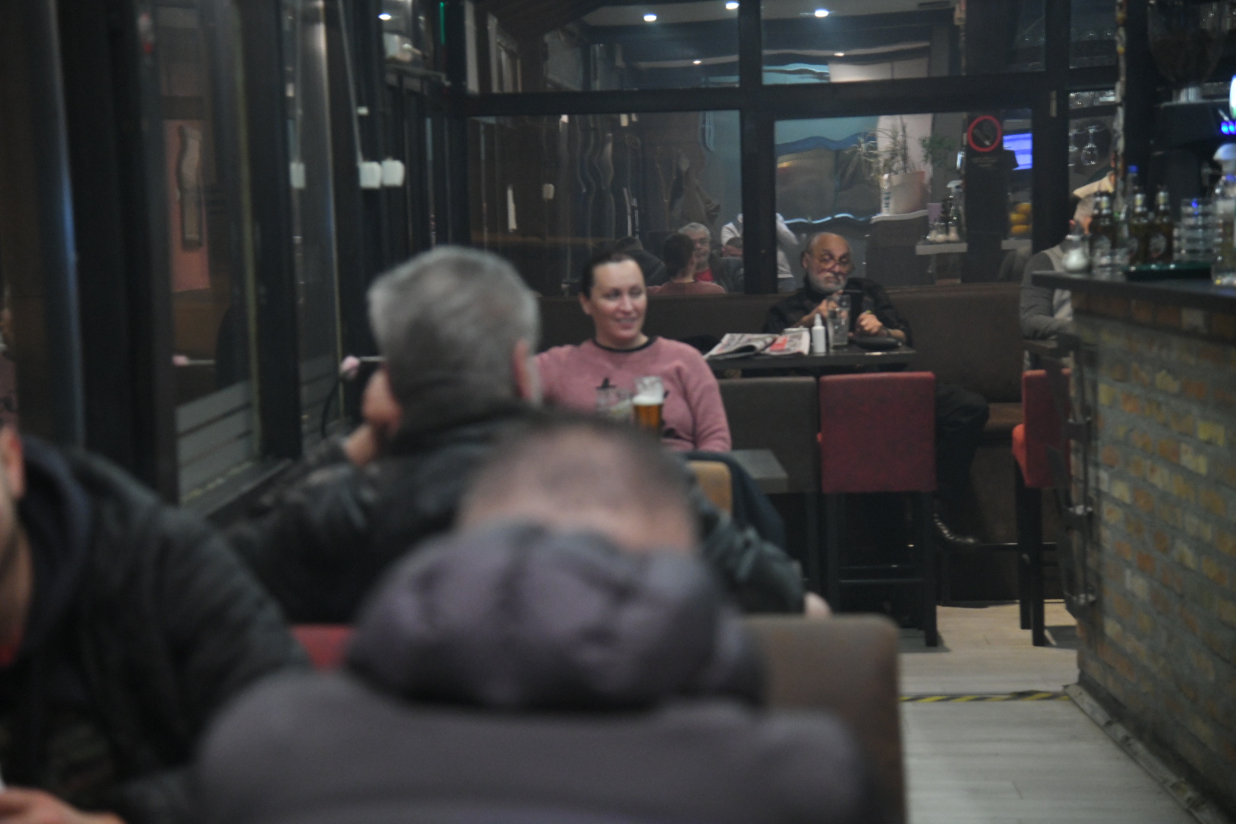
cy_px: 412
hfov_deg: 26.0
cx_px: 618
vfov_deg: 17.5
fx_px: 2678
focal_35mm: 78
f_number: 4
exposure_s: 1/80
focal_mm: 78
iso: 5000
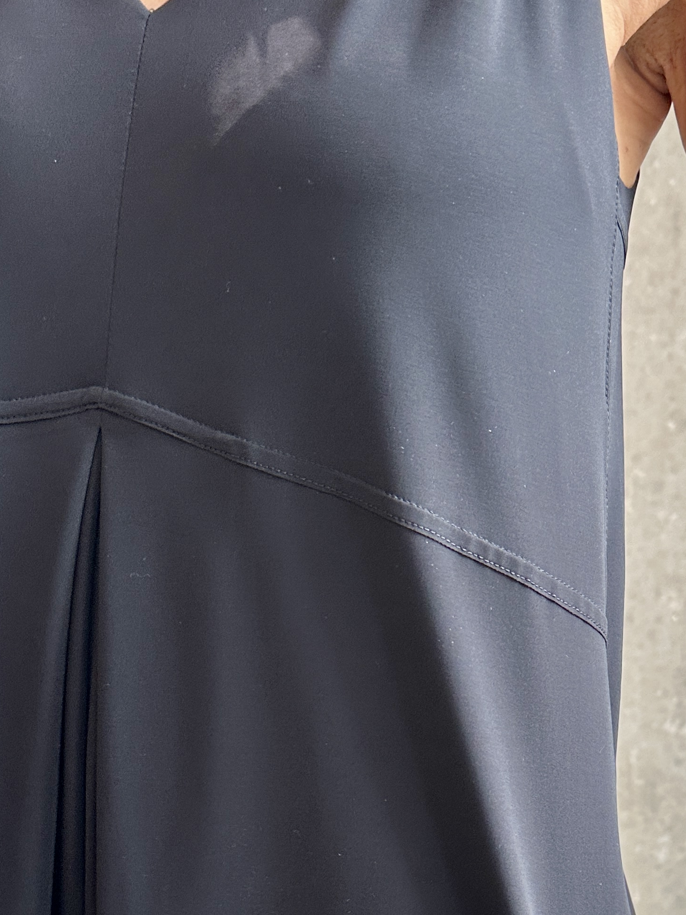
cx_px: 506
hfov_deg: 28.7
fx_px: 1321
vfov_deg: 36.5
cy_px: 764
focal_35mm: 50
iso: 250
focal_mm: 6.86
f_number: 1.78
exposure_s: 1/96
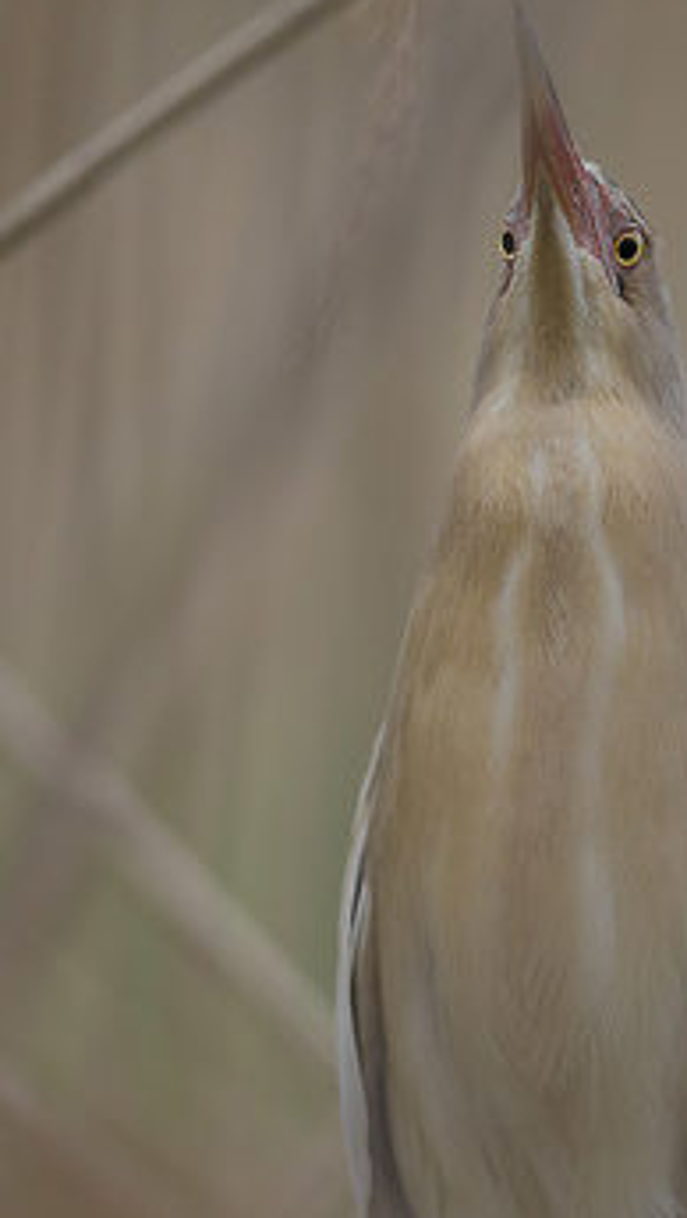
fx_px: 26504
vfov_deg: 2.6
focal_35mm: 820
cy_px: 991
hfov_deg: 1.5
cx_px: 533
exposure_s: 1/400
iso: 500
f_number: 5
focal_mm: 300
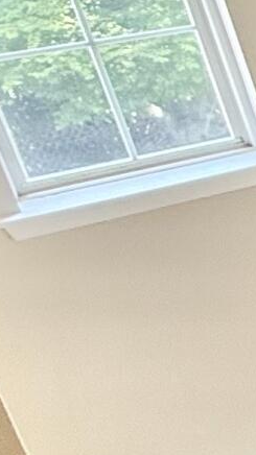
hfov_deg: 6.4
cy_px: 203
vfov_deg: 20.4
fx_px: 1268
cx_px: 1276
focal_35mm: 105
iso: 80
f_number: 2.2
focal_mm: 2.22
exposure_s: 1/99
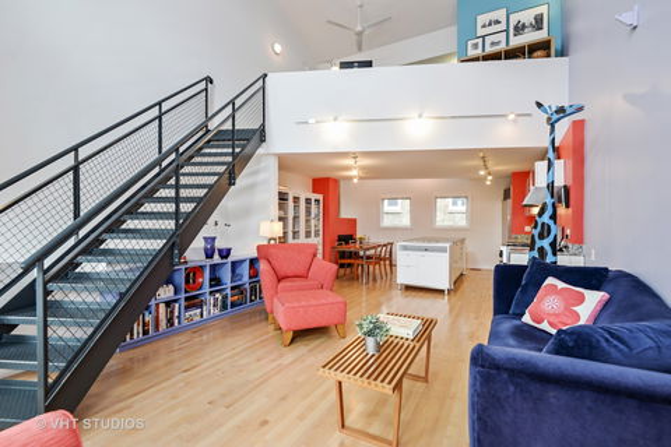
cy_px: 224
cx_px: 336
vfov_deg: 73.7
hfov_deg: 96.7
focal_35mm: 16
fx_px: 298
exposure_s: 1/8
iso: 200
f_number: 8
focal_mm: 16
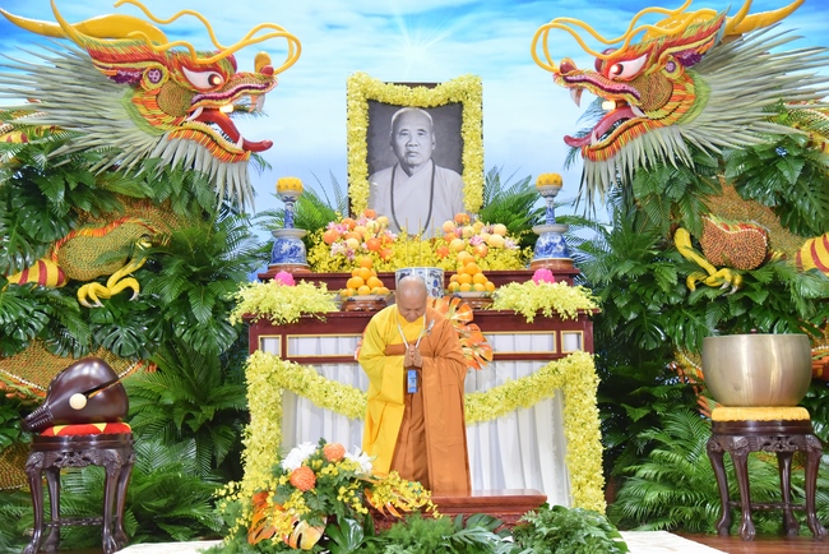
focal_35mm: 50
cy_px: 277
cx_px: 414
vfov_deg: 27.0
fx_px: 1152
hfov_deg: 39.6
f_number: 4
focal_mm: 50
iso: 1600
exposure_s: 1/125
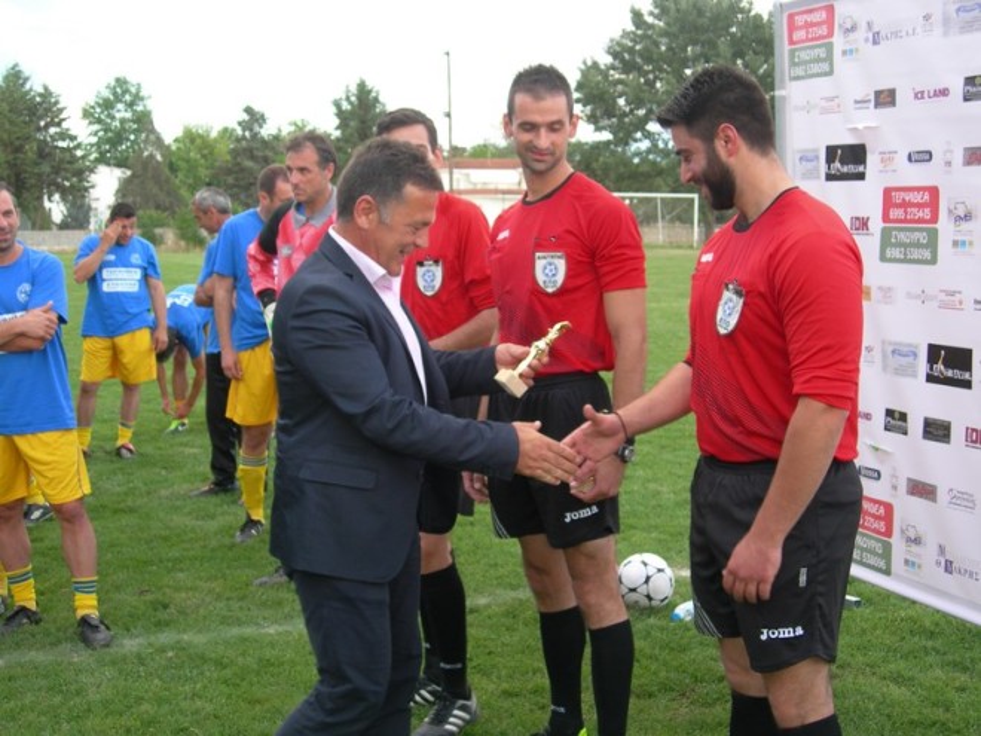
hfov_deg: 37.5
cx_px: 490
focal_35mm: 51
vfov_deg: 28.6
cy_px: 368
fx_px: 1445
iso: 50
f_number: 3.2
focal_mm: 10.6
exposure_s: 1/76.7
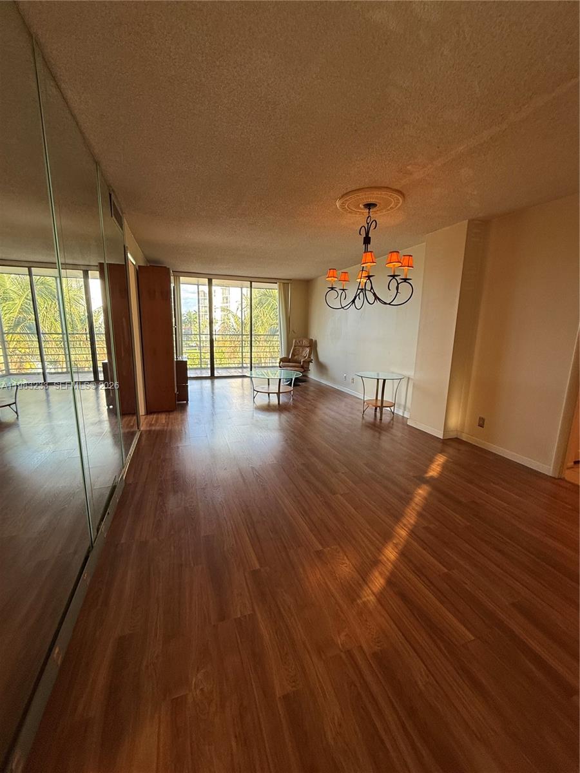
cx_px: 290
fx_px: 313
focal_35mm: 14
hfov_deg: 85.7
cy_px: 386
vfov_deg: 102.1
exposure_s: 1/120
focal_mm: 2.22
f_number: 2.2
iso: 125
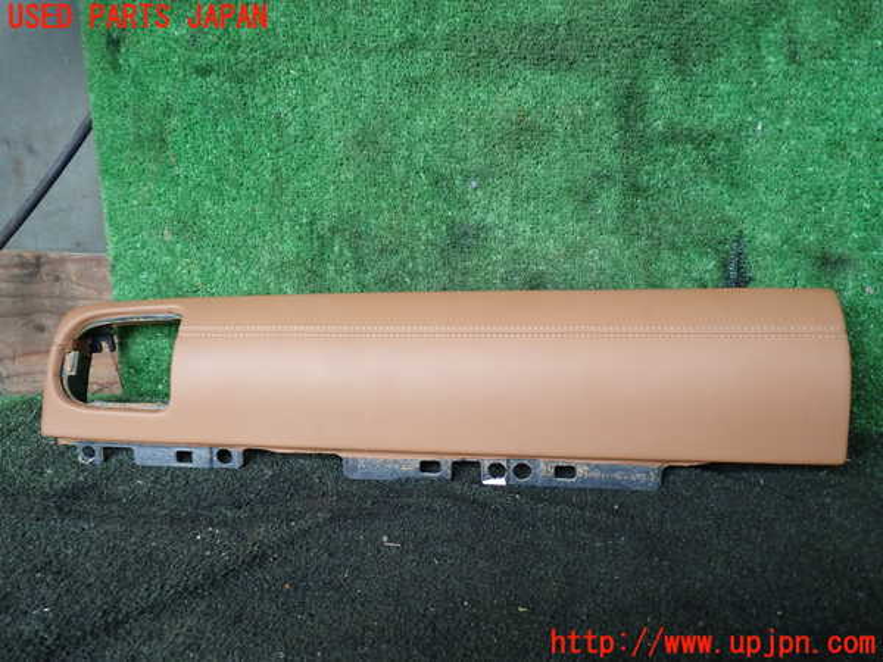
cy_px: 331
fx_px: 765
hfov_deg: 60.0
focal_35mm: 30
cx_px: 442
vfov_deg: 46.8
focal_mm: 5.4
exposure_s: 1/80
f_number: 2.3
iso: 100
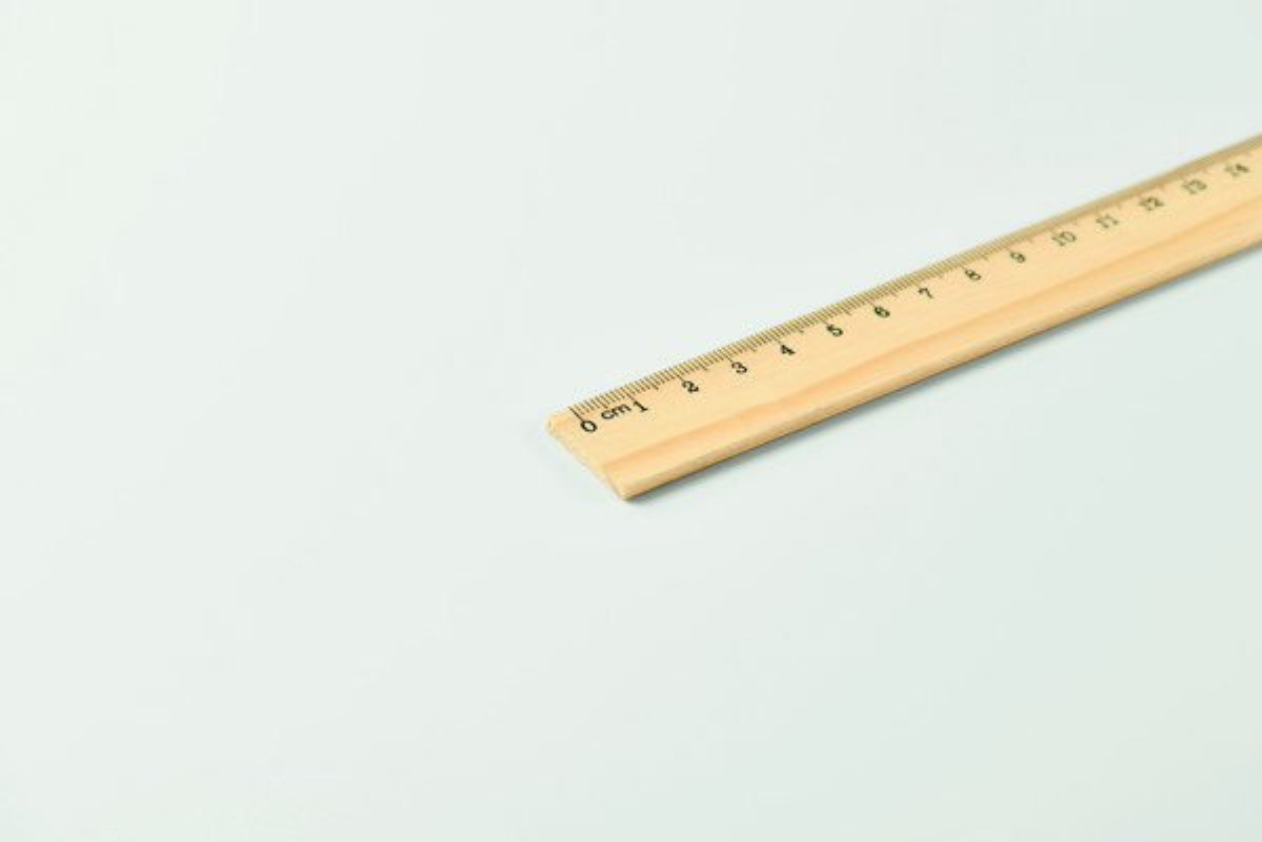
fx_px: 3681
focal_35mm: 105
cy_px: 421
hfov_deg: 19.5
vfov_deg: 13.0
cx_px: 631
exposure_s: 1/125
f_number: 11
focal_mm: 105
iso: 100
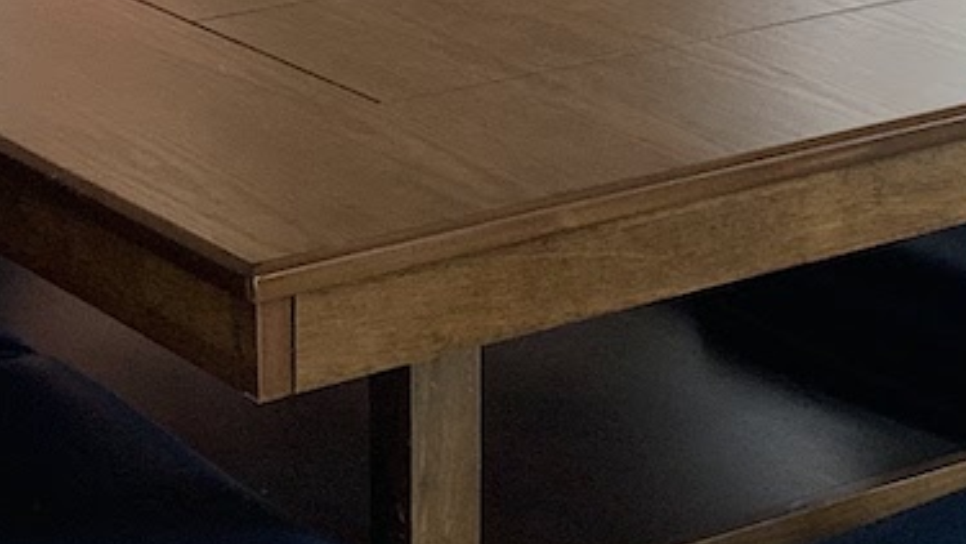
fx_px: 3714
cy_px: -186
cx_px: 711
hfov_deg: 14.8
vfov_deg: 8.2
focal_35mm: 145
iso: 100
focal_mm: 4.25
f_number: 1.8
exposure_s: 1/107
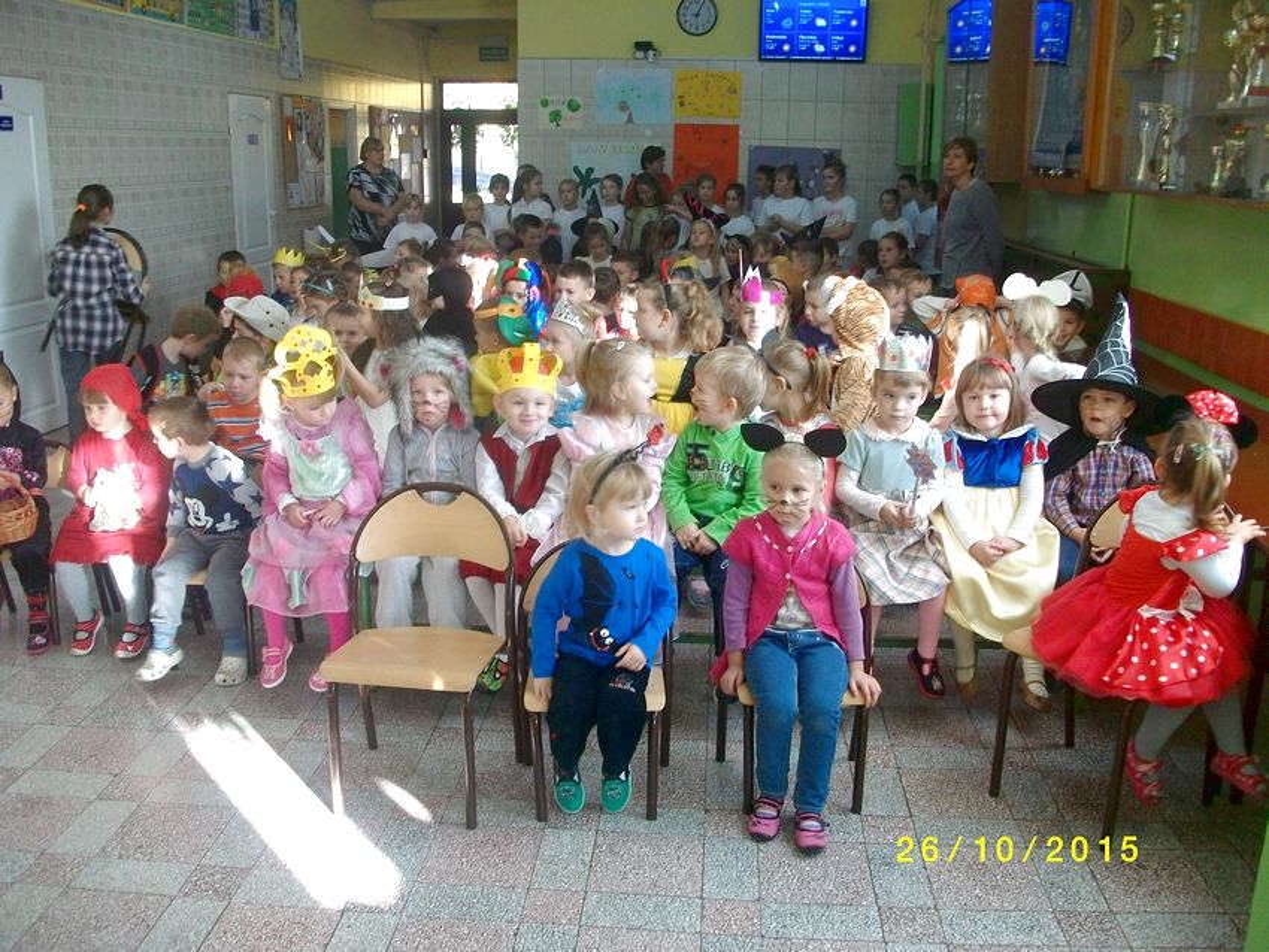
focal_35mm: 32
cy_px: 476
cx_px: 634
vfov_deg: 44.2
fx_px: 1173
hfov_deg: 56.8
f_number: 2.9
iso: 176
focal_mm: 5.7
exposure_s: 1/40
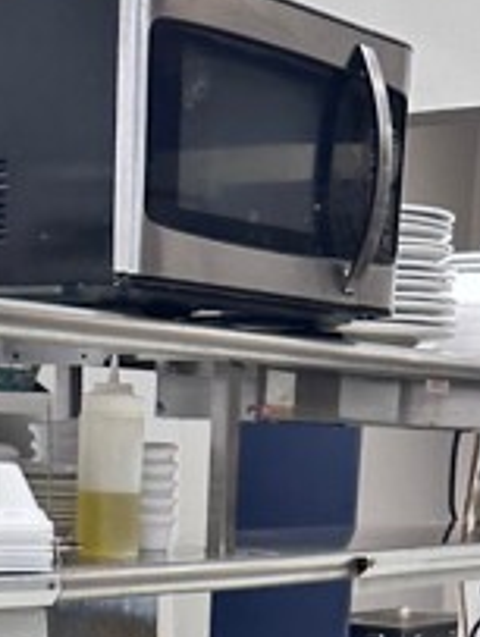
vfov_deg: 16.6
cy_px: 1178
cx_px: 132
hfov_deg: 15.4
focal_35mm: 96
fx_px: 1769
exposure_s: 1/60
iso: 160
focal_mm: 6.86
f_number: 1.78
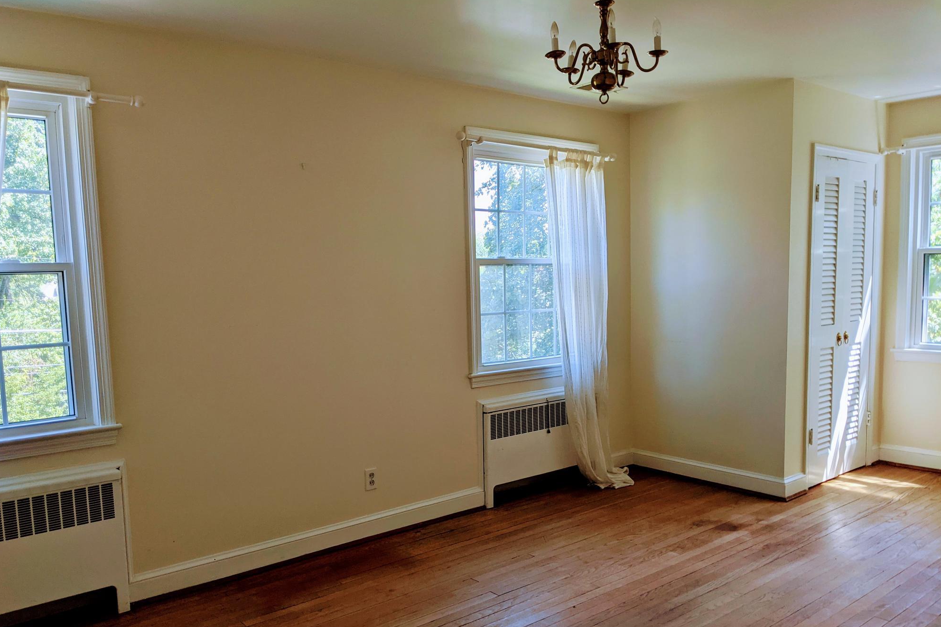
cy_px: 361
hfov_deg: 63.6
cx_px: 458
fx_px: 758
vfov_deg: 44.8
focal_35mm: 29
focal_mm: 4.38
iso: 54
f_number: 1.73
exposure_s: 1/183
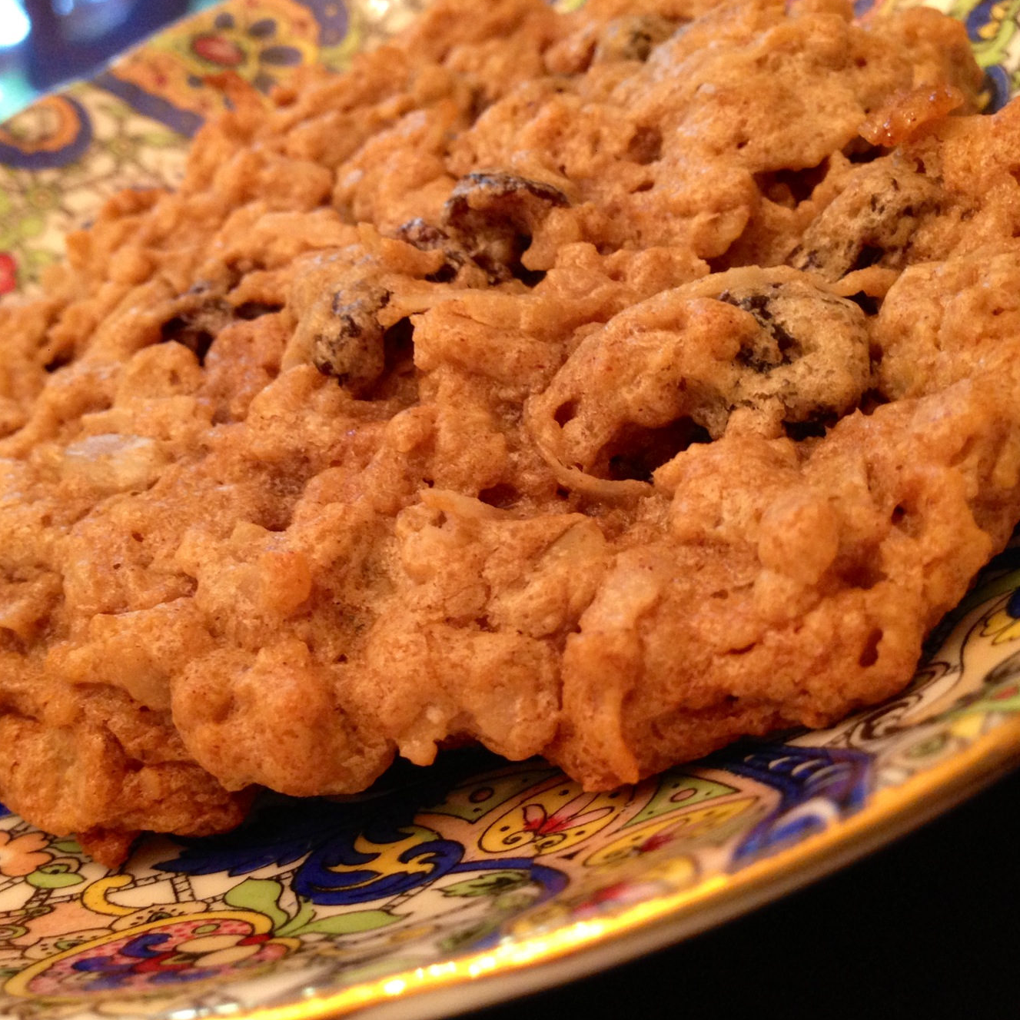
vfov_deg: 37.5
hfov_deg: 37.5
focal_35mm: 45
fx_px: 1500
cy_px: 450
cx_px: 436
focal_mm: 4.13
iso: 250
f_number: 2.4
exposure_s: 1/20
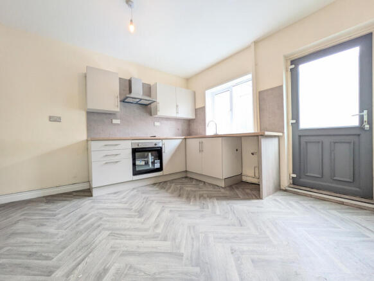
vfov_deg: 85.7
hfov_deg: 102.0
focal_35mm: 14
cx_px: 187
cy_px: 140
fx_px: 151
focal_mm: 1.83
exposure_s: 1/100
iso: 121
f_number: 2.2
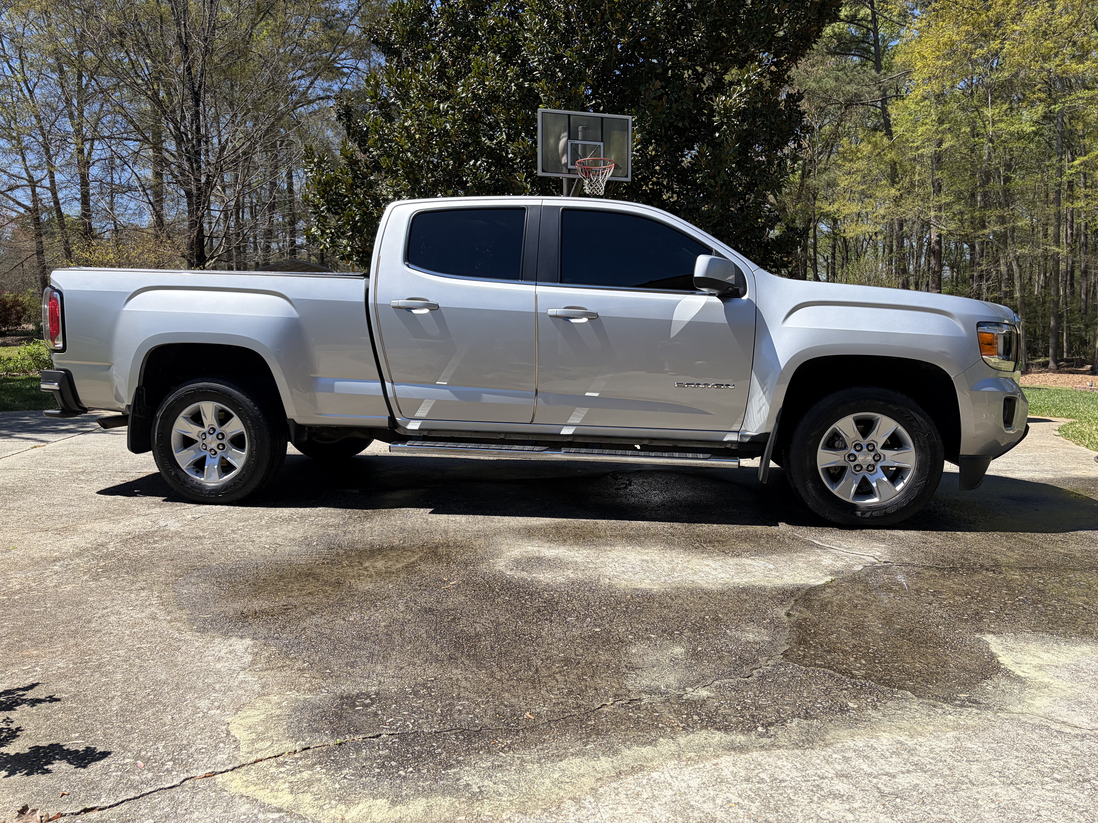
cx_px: 549
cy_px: 412
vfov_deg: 53.1
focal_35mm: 26
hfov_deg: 67.3
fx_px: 825
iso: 50
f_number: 1.6
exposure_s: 1/2538
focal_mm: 5.96
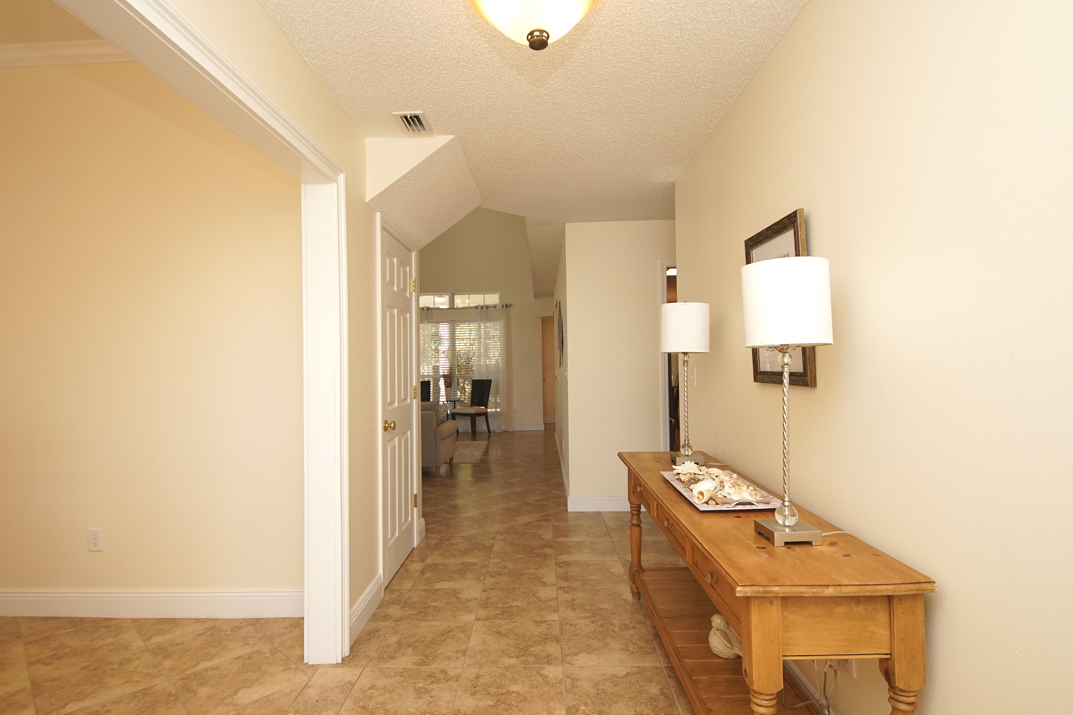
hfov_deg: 90.0
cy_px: 358
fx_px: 537
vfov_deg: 67.4
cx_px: 536
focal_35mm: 18
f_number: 4.5
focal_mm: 12
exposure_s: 1/160
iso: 400
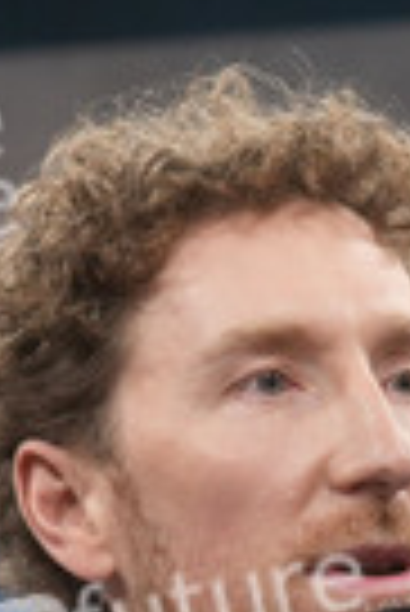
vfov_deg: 14.6
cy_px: 886
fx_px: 2249
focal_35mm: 132
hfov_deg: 10.4
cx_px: 279
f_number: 2.2
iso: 640
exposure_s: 1/400
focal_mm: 30
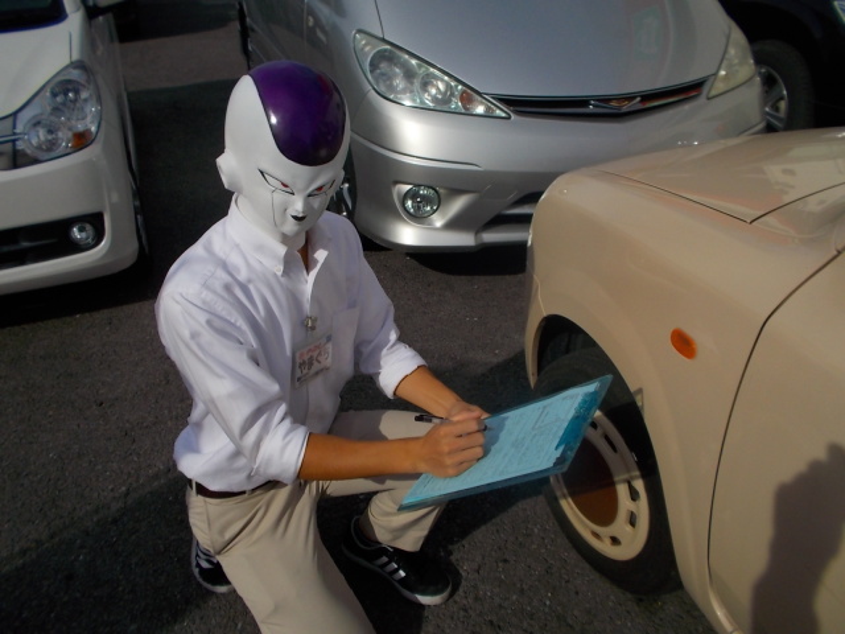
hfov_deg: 61.7
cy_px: 317
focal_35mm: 29
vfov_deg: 48.2
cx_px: 422
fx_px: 708
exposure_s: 1/2000
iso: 80
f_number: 3.3
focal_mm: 4.1
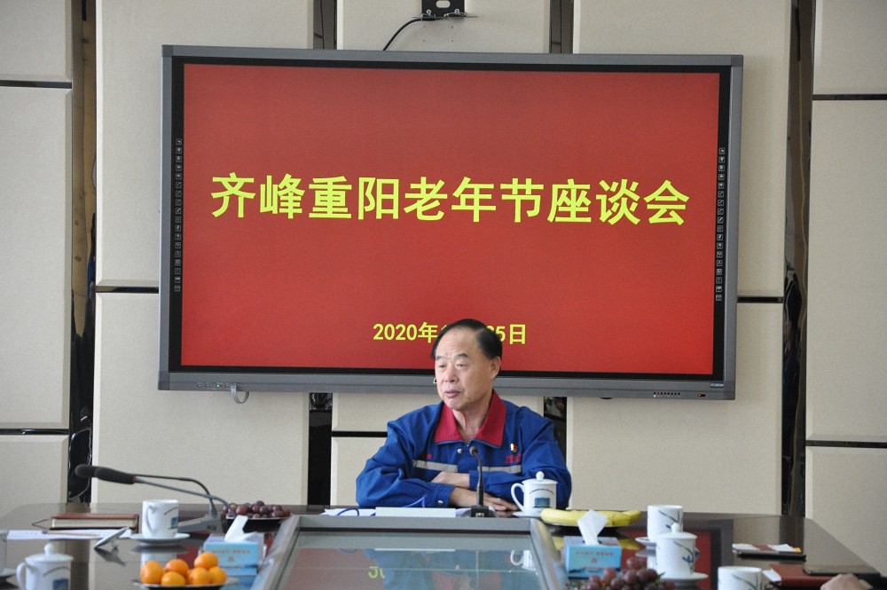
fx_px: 3877
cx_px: 444
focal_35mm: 158
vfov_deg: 8.7
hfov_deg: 13.1
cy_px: 295
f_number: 5.6
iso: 800
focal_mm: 105
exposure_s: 1/60
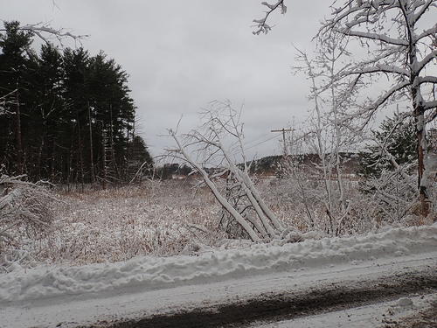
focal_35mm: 25
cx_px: 218
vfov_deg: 54.9
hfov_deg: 69.4
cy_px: 164
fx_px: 316
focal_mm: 4.5
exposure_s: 1/400
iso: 100
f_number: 2.8
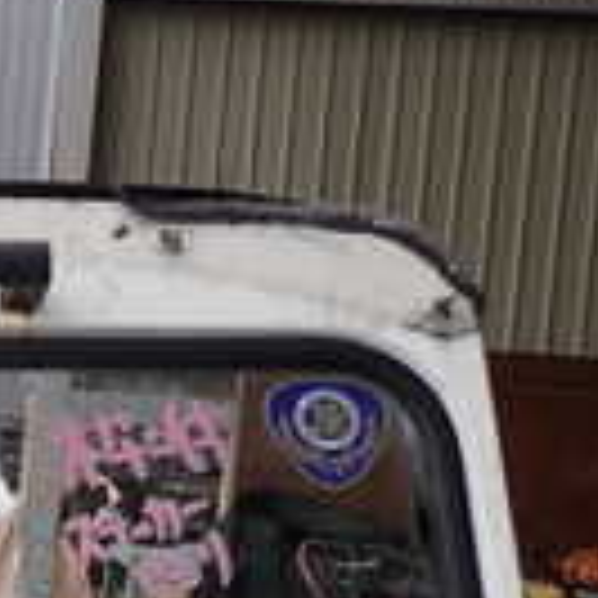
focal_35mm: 100
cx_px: -472
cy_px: 620
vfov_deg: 17.0
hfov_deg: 15.1
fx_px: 1954
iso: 100
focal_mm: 4.5
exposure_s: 1/640
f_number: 2.8
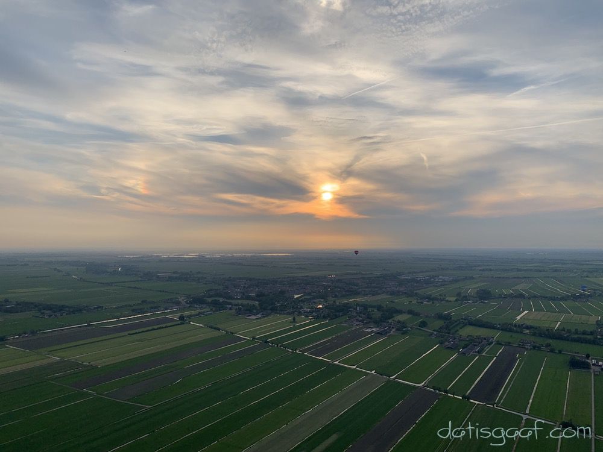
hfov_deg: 67.3
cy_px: 226
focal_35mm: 26
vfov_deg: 53.1
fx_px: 453
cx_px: 302
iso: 25
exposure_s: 1/1845
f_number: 1.8
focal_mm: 4.25
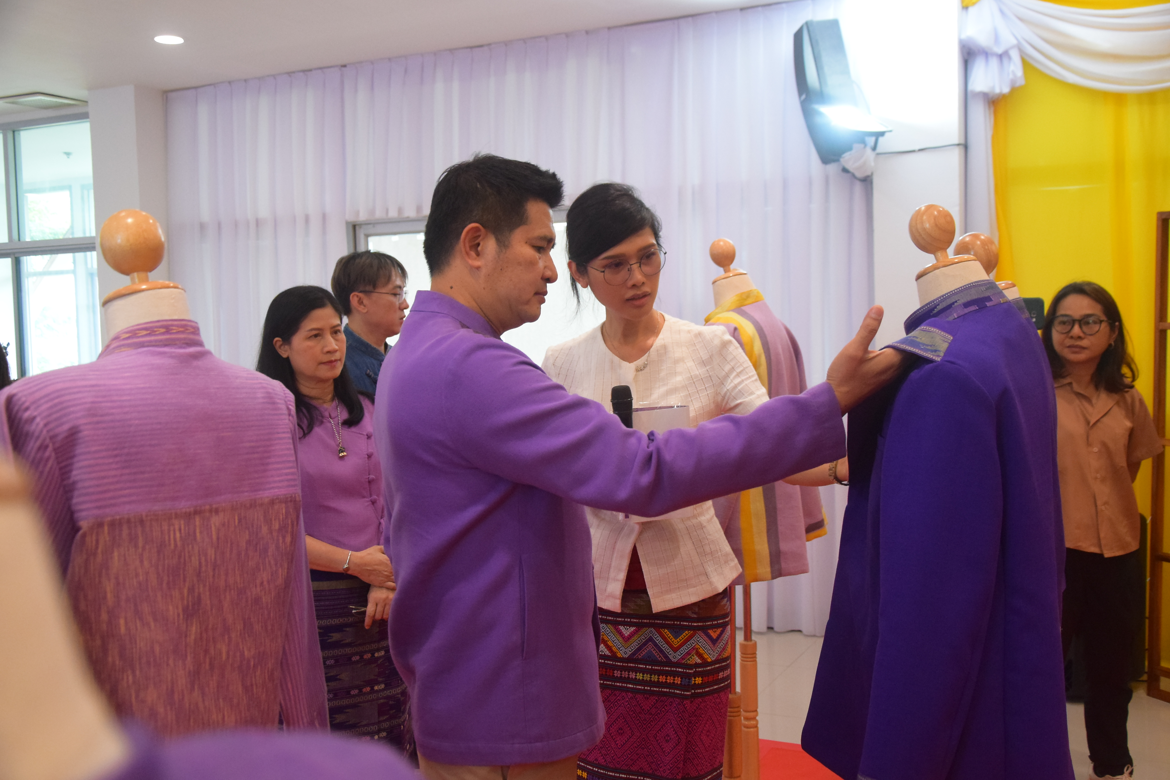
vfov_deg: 36.9
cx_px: 585
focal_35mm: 36
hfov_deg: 53.1
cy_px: 390
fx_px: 1170
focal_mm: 24
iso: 2500
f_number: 3.8
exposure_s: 1/250
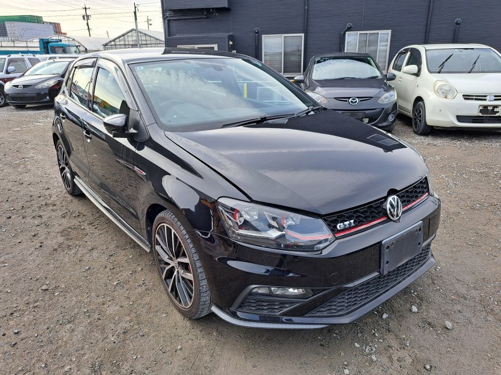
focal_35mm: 24
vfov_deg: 56.8
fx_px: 347
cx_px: 250
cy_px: 188
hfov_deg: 71.6
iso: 50
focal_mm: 5.23
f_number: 1.8
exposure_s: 1/415
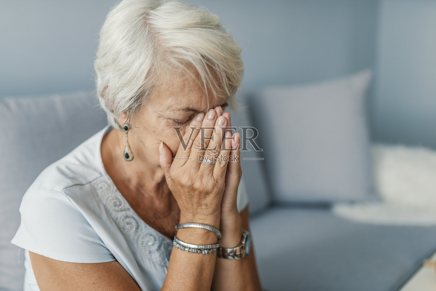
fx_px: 424
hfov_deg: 54.4
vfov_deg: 37.9
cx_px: 218
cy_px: 146
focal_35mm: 35
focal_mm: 35
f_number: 2
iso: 200
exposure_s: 1/160
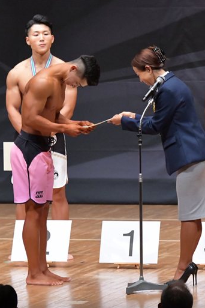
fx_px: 3288
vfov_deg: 5.4
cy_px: 154
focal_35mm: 385
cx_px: 150
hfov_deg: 3.6
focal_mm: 170
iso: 8000
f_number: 5.6
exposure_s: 1/400
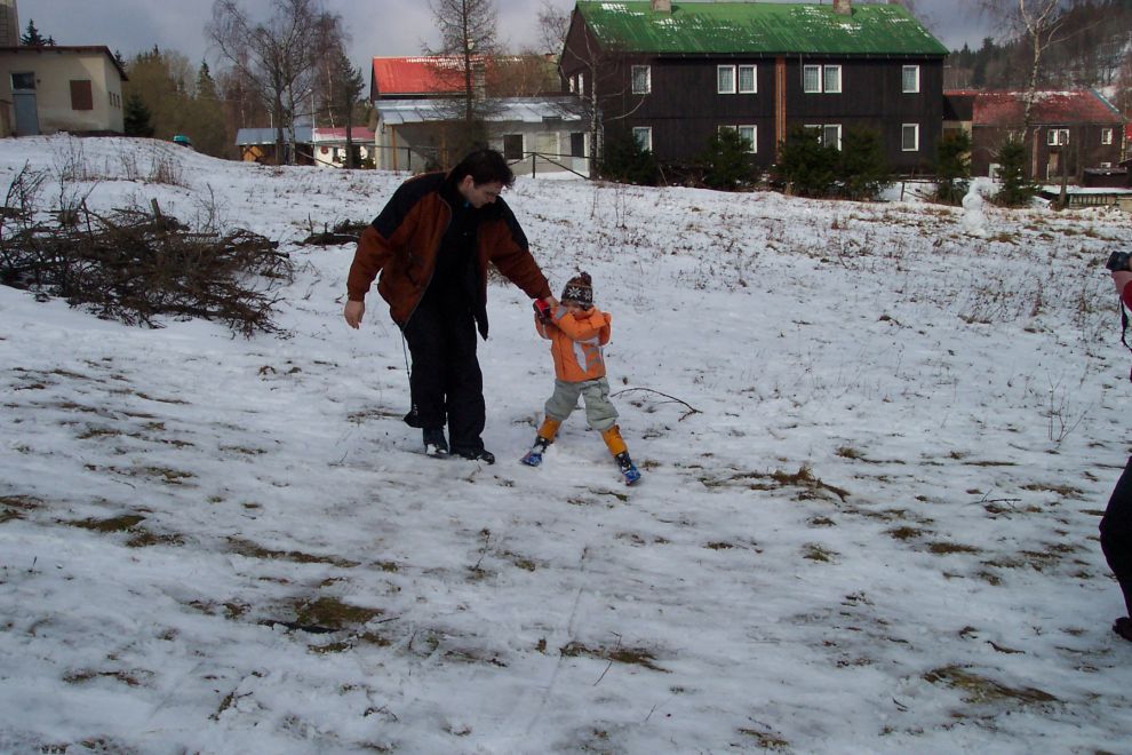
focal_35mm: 38
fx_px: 1195
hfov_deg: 50.7
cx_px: 566
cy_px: 378
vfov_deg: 35.1
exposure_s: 1/1000
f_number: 4.8
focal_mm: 8
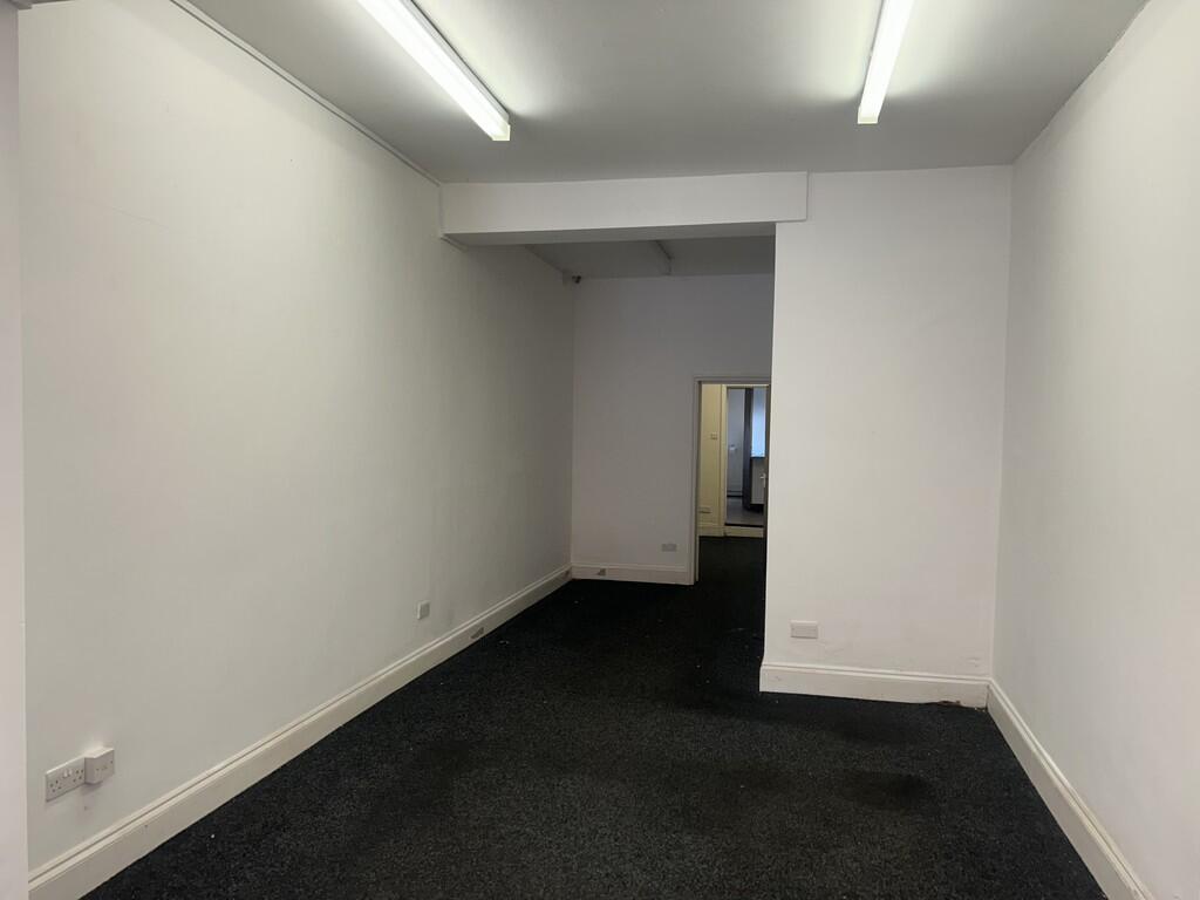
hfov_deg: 67.3
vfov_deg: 53.1
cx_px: 600
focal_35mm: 26
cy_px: 450
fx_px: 901
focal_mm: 5.7
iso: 64
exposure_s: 1/100
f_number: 1.5
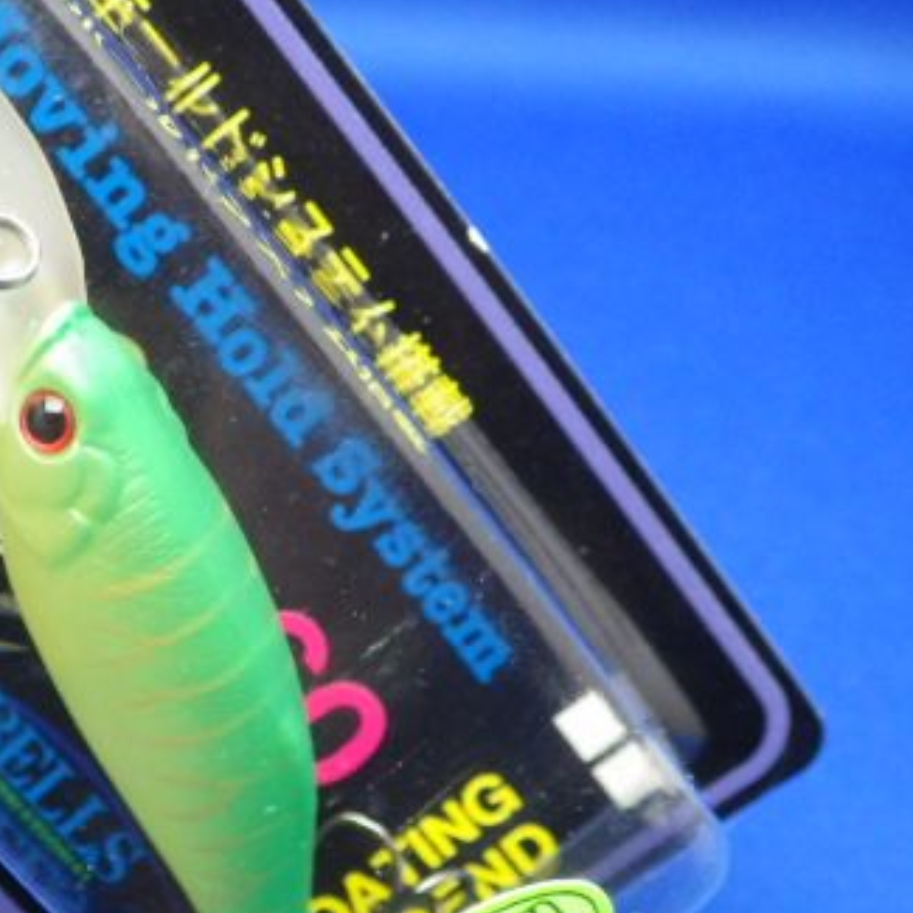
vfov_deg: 31.5
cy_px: 556
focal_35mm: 54
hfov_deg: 30.1
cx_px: 65
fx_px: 1611
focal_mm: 5.5
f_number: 2.3
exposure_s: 1/45
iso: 640
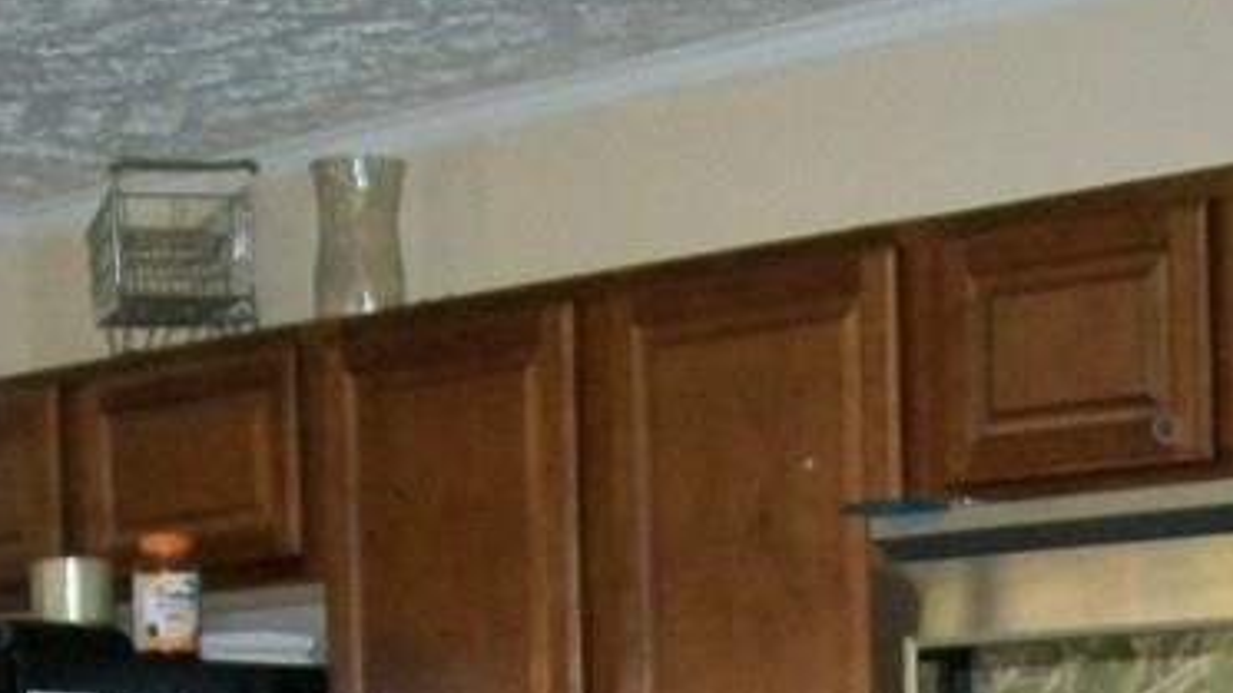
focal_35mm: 108
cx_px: 573
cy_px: 1194
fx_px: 3530
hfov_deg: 19.8
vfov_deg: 10.6
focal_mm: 6
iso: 160
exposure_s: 1/60
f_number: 2.7
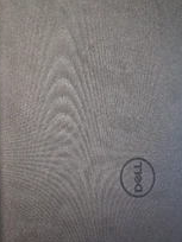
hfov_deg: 32.1
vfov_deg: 41.3
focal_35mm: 45
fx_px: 315
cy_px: 170
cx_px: 103
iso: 800
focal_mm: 6.4
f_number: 1.8
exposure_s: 1/100
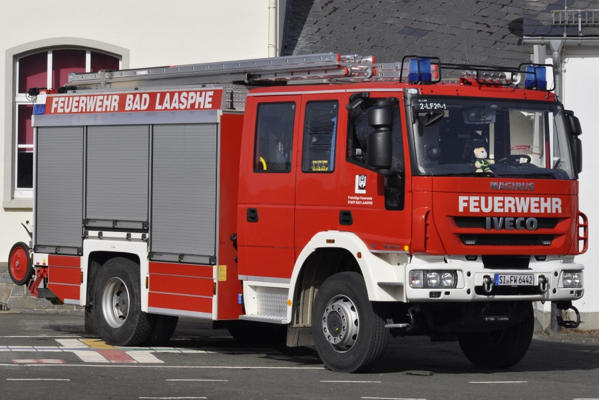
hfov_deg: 19.5
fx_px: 1747
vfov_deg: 13.0
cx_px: 300
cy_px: 200
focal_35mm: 105
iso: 500
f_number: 10
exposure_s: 1/1600
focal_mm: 70
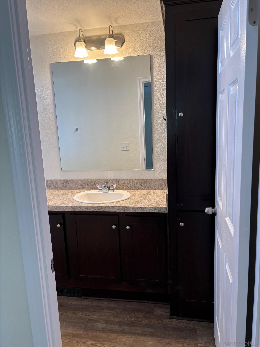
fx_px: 260
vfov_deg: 67.3
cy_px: 174
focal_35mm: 26
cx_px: 130
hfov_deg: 53.1
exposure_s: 1/60
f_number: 1.6
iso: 80
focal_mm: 5.96
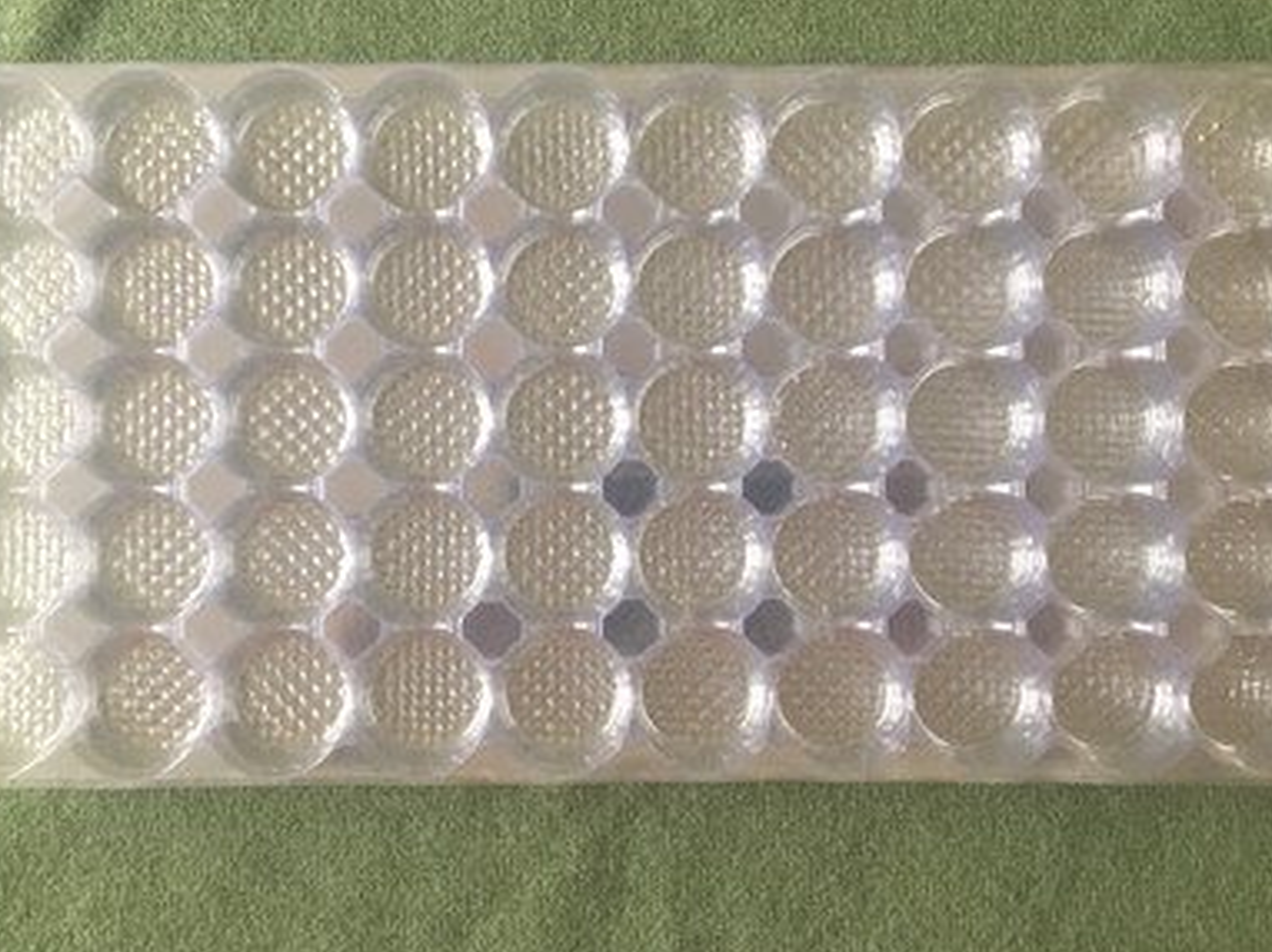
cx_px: 573
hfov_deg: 48.9
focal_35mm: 38
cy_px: 394
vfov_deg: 37.6
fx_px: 1395
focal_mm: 4.15
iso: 64
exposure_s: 1/33
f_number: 2.2
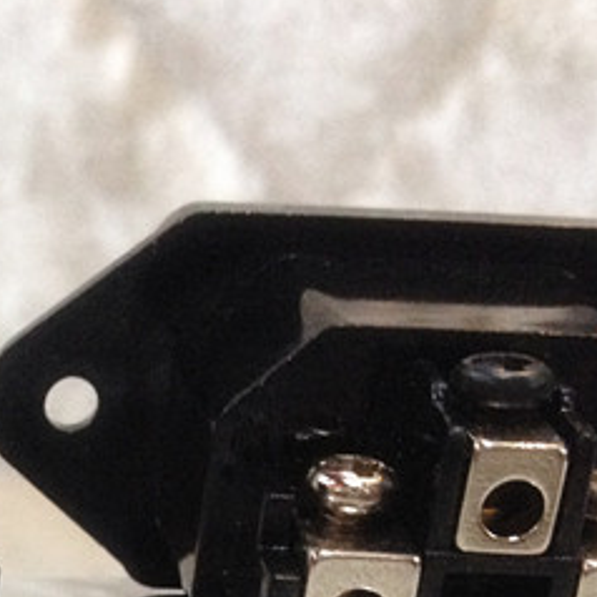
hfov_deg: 16.0
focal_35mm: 104
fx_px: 2029
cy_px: 732
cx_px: -138
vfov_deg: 16.0
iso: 320
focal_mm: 4.28
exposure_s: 1/20
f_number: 2.4
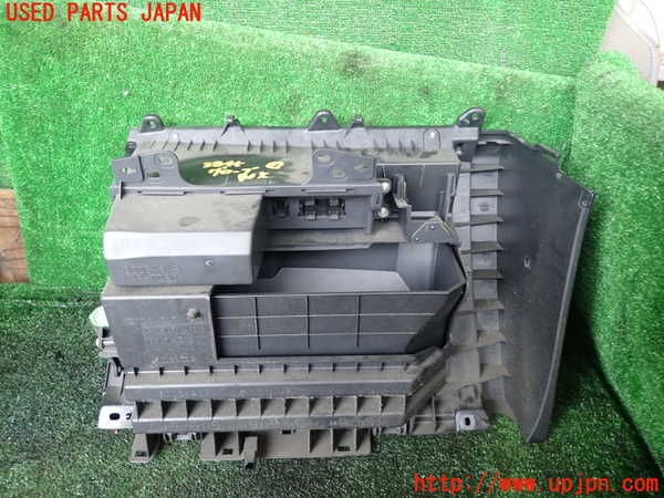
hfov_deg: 69.4
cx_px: 332
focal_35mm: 25
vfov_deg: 54.9
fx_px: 480
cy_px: 249
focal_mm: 4.5
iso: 200
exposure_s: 1/30
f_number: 2
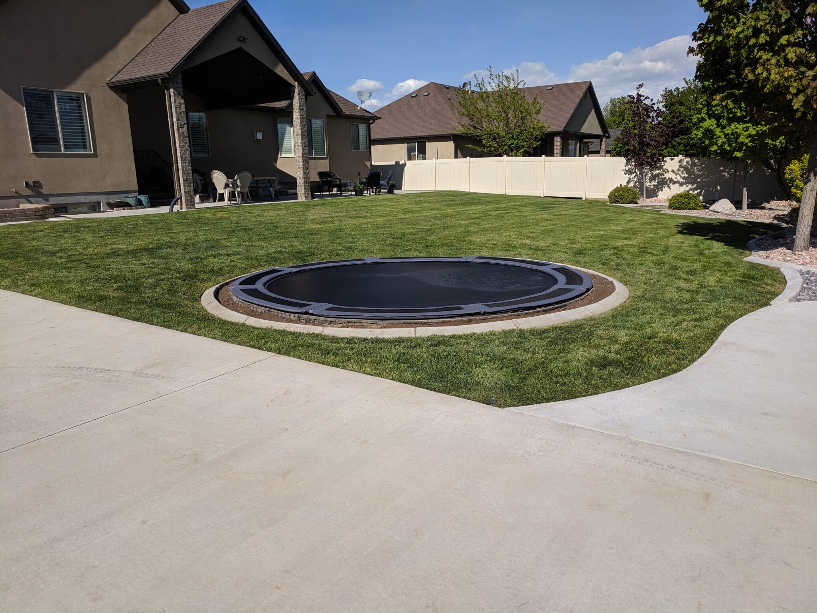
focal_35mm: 26
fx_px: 614
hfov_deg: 67.3
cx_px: 408
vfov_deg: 53.1
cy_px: 306
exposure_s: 1/3205
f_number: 2
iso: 52
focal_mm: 4.67
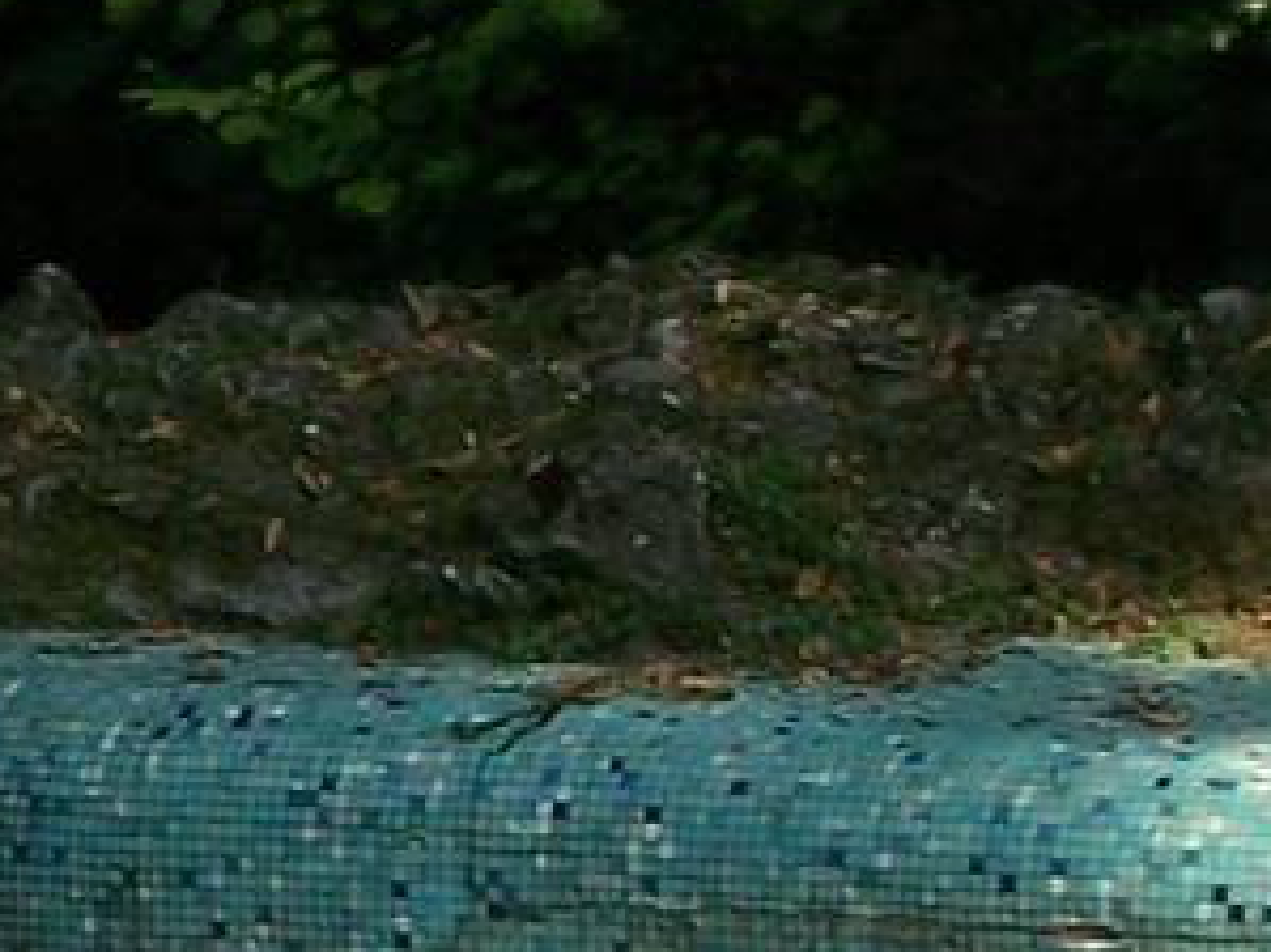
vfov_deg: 4.7
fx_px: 11598
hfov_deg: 6.1
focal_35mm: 316
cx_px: -1207
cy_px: 999
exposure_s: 1/640
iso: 80
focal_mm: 9.8
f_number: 4.5
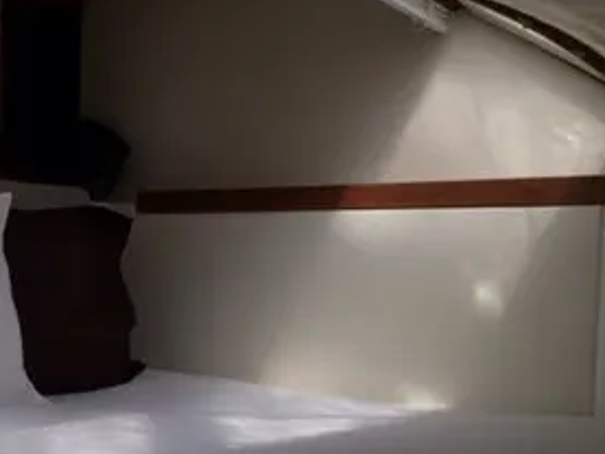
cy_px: 306
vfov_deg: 21.9
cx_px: -35
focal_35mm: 67
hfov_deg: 26.9
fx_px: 1171
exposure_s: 1/120
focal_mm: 4.15
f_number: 2.2
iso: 50
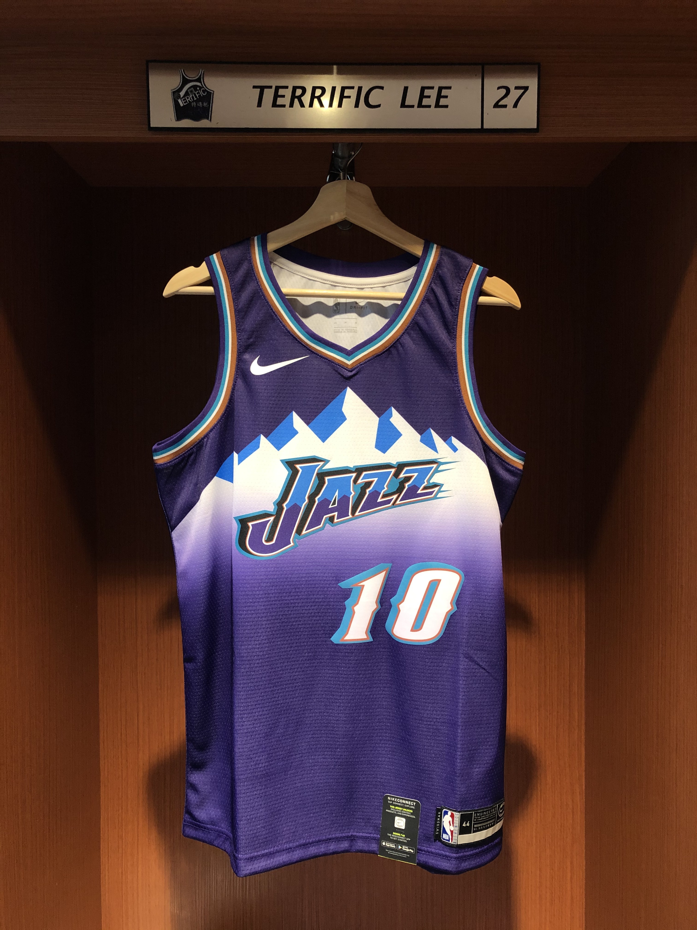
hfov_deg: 49.7
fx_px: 752
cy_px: 465
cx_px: 348
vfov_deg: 63.4
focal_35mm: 28
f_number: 1.8
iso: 40
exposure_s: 1/17
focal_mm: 3.99
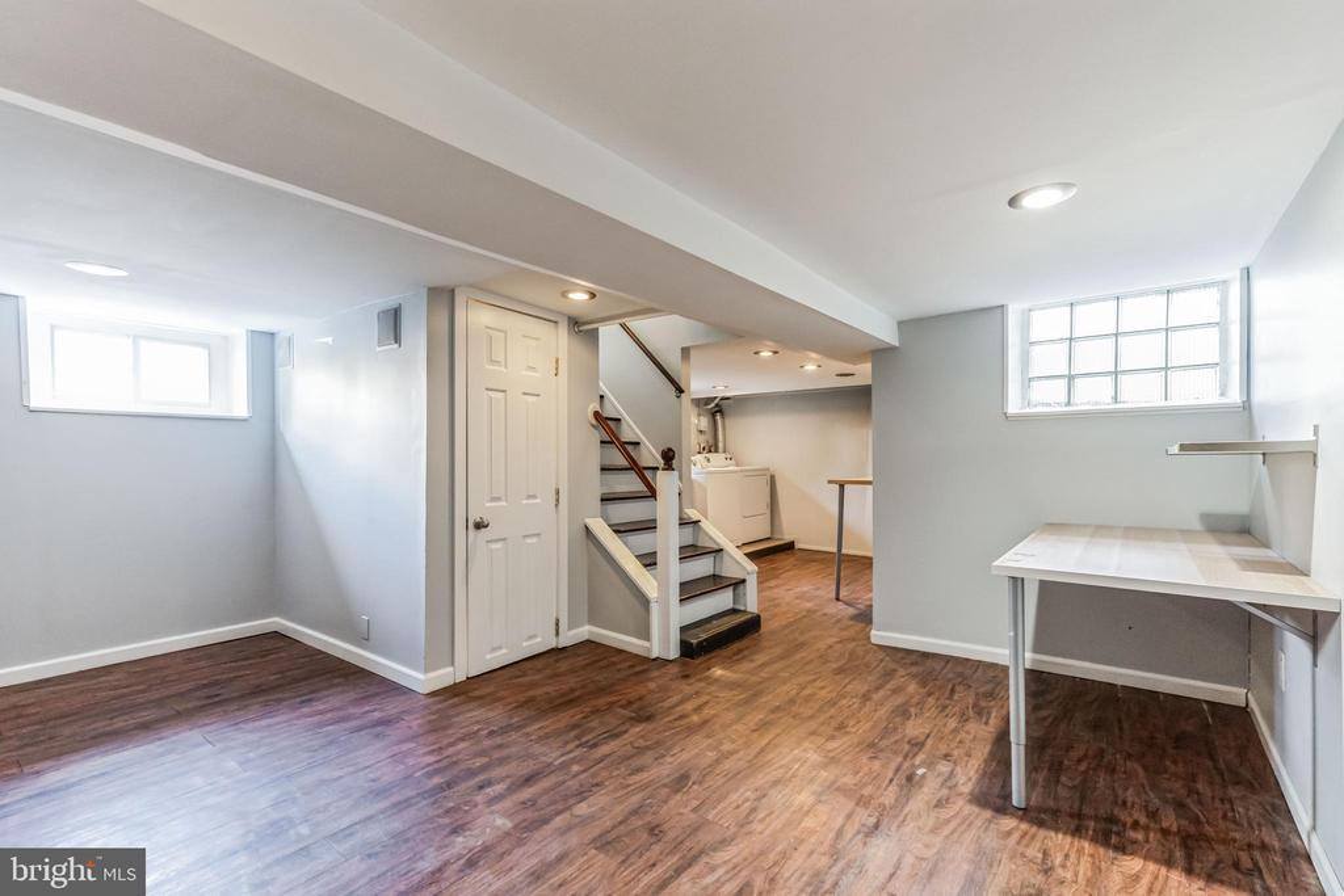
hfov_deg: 96.7
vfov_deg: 73.8
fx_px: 597
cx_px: 672
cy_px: 448
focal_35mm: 16
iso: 1000
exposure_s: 1/10
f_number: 5.6
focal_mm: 16
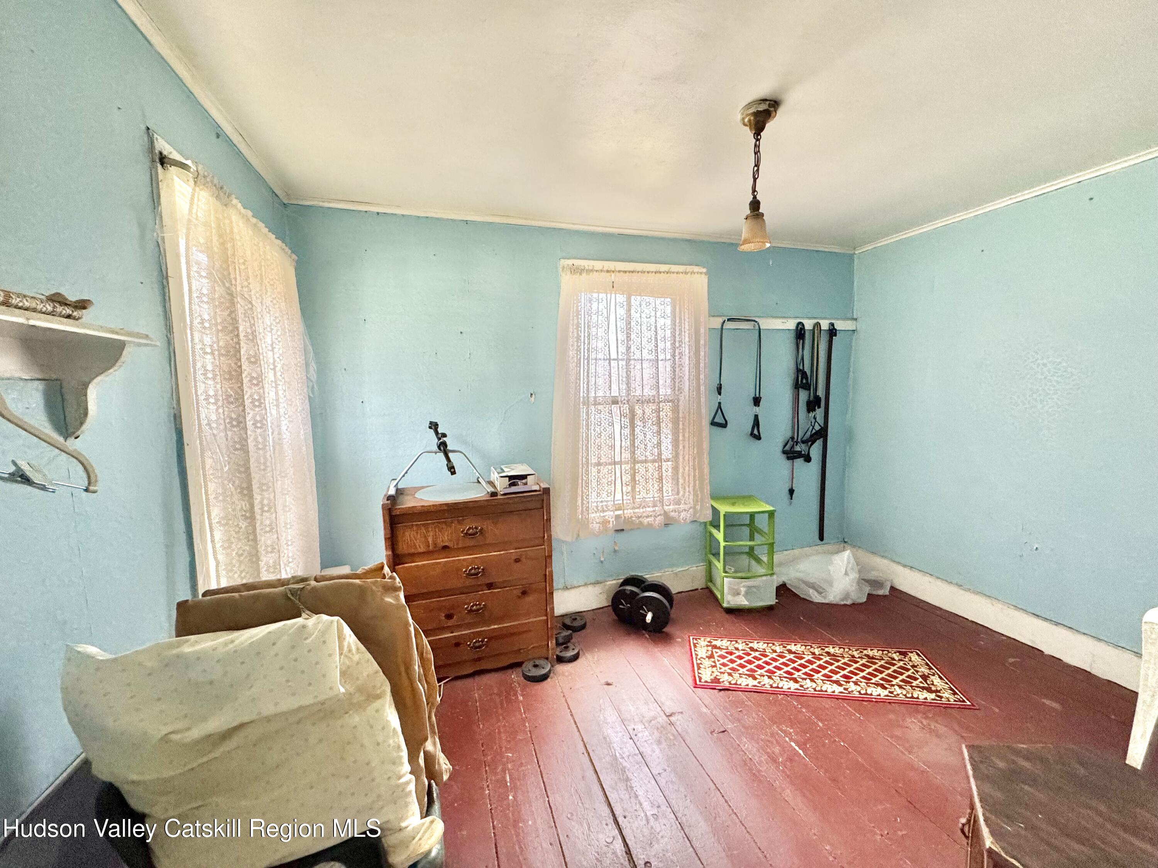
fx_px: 468
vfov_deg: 85.7
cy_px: 434
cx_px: 579
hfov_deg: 102.1
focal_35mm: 14
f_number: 2.2
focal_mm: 2.22
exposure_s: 1/60
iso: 320
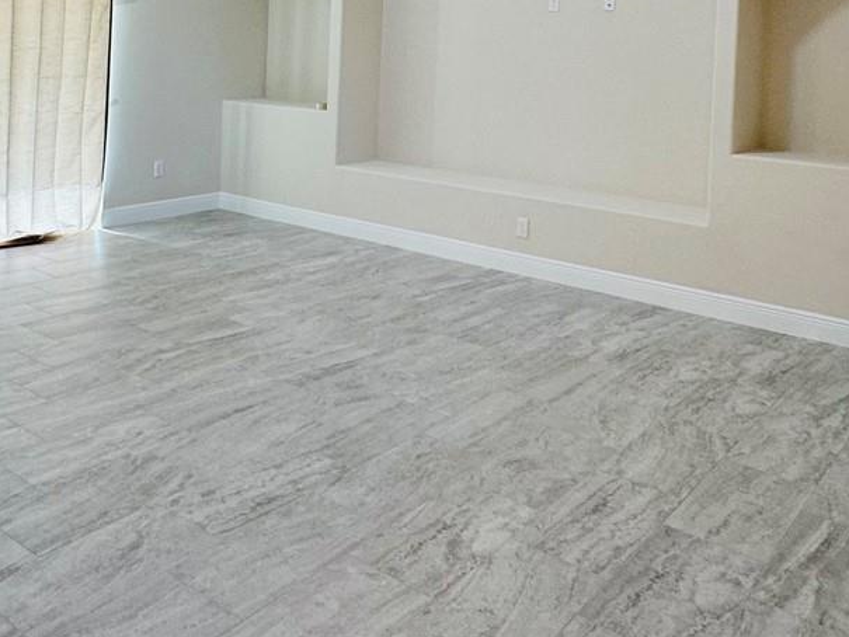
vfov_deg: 36.0
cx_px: 335
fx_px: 908
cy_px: 45
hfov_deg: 49.8
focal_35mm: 37
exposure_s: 1/120
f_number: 2.2
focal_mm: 2.22
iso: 125
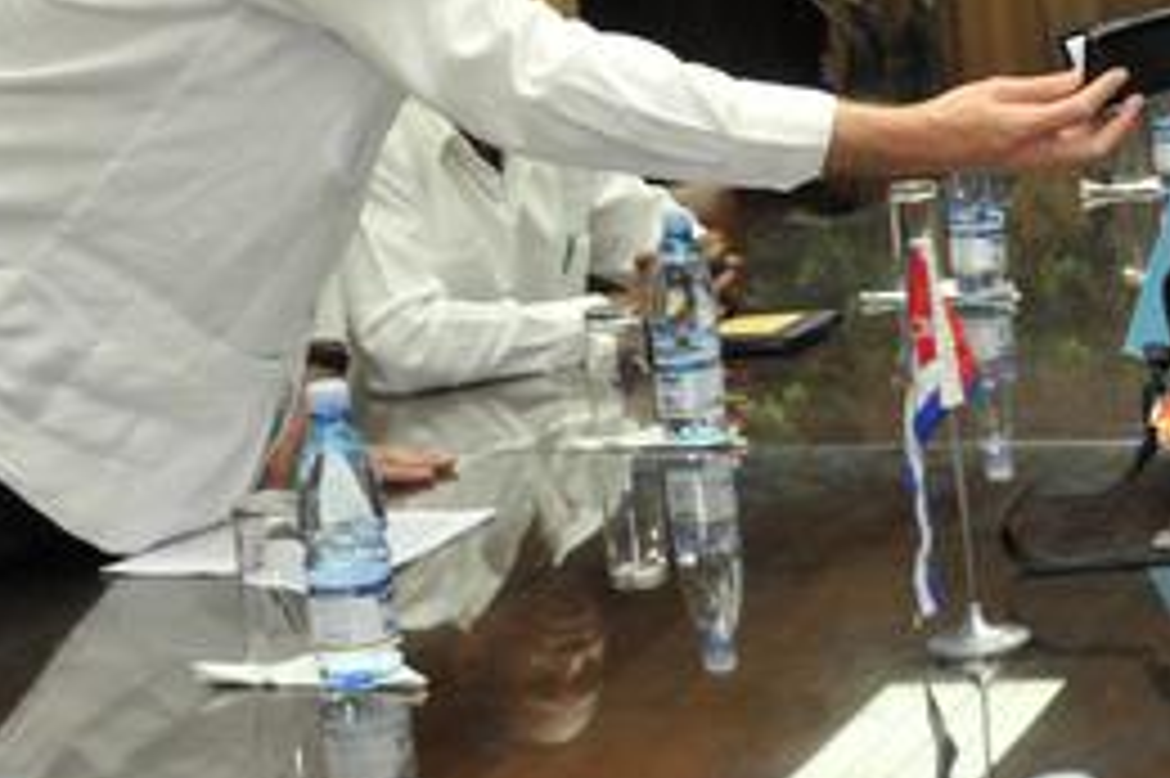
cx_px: 1161
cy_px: 20
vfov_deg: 13.9
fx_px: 3150
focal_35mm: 97
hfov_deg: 20.4
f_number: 5.6
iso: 800
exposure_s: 1/100
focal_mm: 28
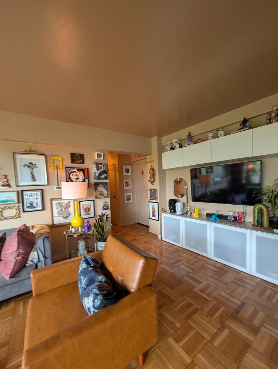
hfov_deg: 90.0
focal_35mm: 13
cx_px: 140
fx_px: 139
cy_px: 192
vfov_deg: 106.1
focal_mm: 2.02
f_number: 1.7
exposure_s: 1/30
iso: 62
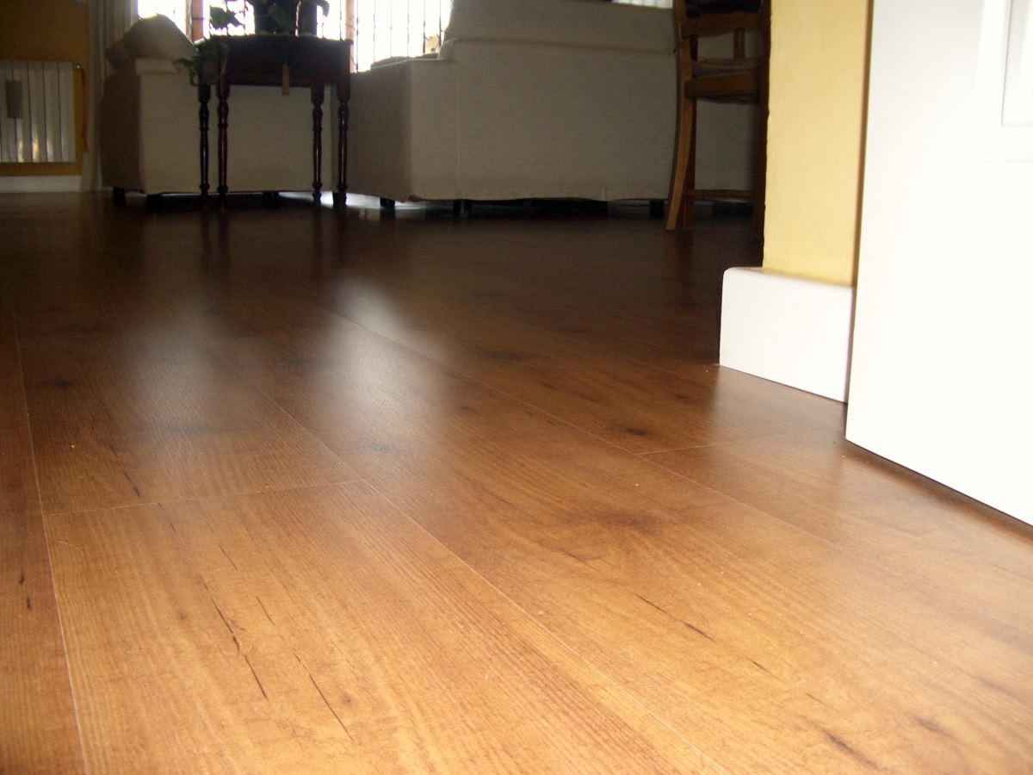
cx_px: 516
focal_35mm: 35
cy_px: 388
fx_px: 1044
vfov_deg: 40.7
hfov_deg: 52.6
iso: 100
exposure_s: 1/60
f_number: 2.6
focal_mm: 5.8
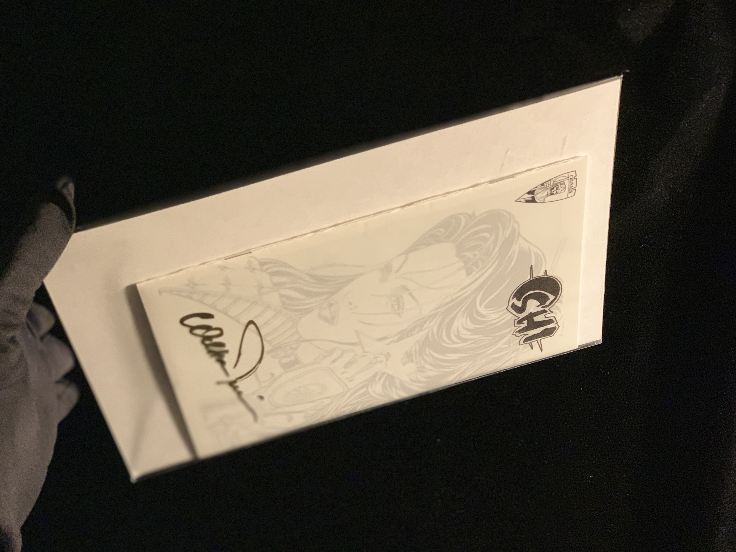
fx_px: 1106
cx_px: 368
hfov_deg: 36.8
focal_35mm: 52
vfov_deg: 28.0
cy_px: 276
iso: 500
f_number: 2.4
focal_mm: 6
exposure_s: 1/40
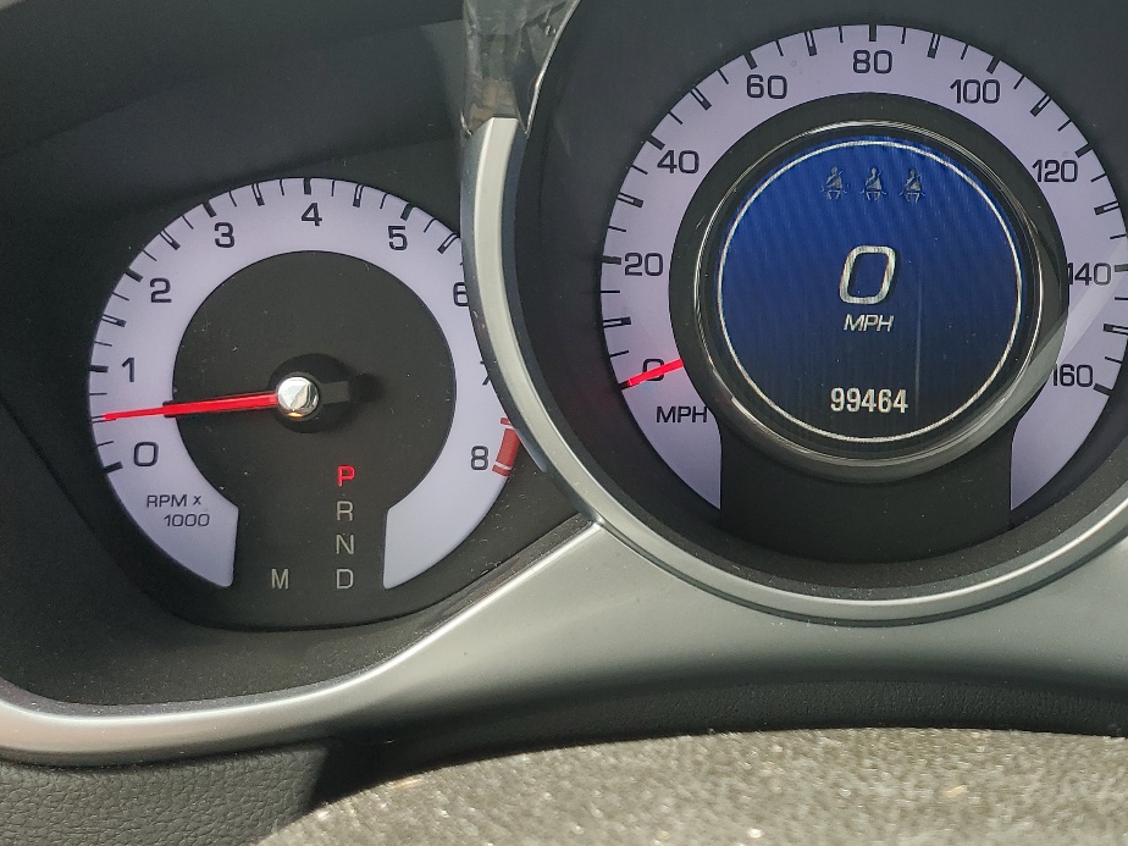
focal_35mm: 45
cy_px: 270
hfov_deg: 40.7
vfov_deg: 31.9
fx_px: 1466
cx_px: 870
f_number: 1.5
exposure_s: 1/294
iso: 50
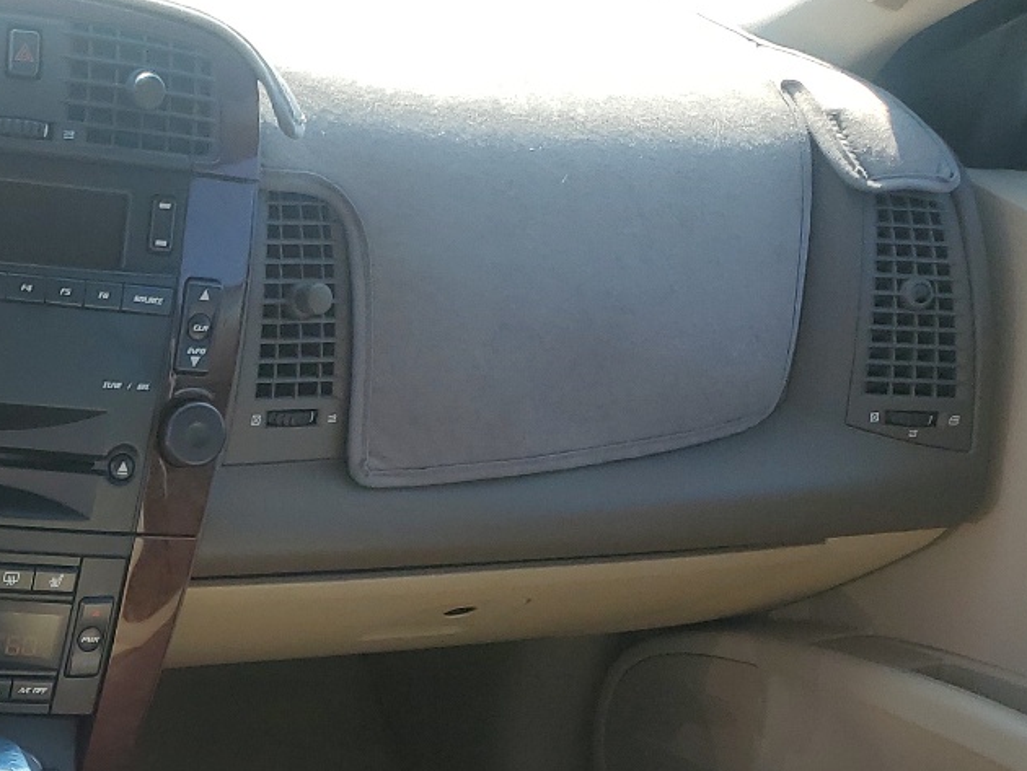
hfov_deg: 26.6
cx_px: -152
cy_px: 812
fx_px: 1959
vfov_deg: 21.3
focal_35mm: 66
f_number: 1.5
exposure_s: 1/526
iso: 50
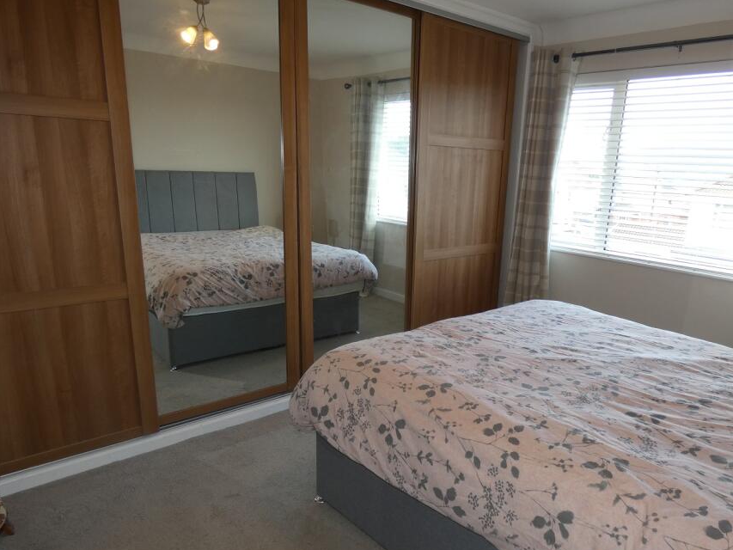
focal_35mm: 24
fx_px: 508
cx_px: 424
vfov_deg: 56.6
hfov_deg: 71.1
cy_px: 315
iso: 80
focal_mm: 3.6
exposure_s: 1/60
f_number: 2.8
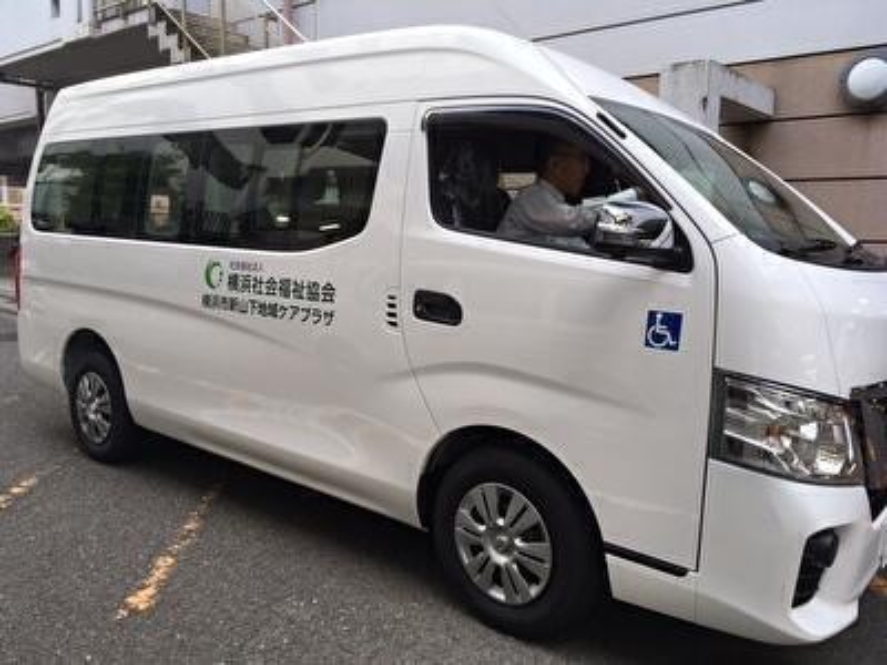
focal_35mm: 29
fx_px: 743
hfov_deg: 61.7
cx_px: 444
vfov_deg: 48.2
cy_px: 332
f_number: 2.2
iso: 32
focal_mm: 4.15
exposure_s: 1/60
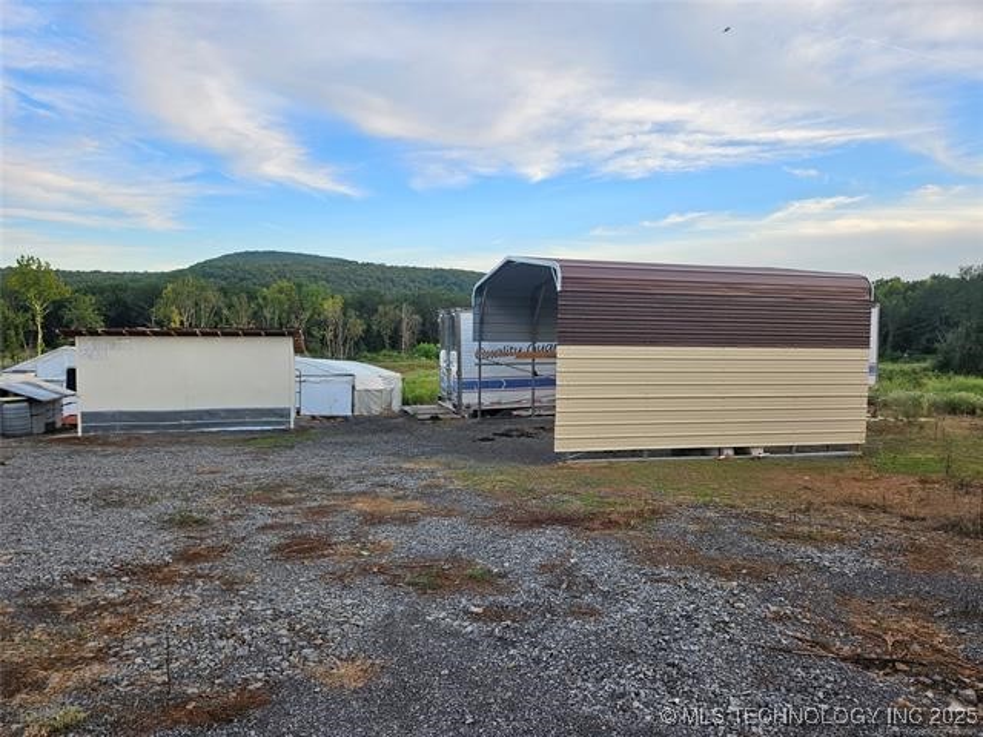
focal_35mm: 23
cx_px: 492
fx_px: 653
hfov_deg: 73.9
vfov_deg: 58.9
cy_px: 368
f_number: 1.8
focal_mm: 5.4
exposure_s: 1/375
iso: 50
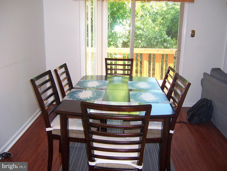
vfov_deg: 42.9
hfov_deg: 55.4
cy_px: 86
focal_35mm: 33
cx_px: 114
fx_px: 216
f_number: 2.8
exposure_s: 1/60
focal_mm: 5.5
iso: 140
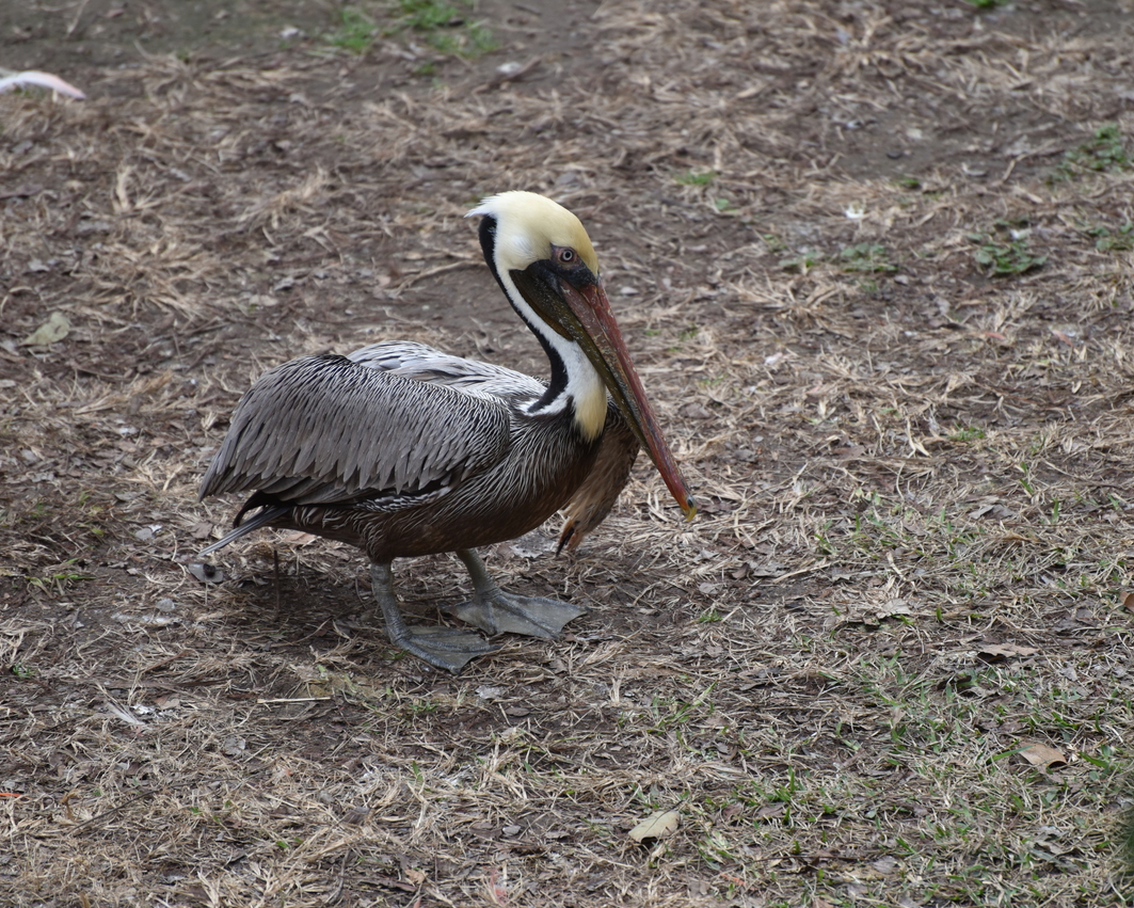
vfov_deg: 4.6
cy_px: 453
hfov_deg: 5.7
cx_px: 621
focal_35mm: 339
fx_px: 11381
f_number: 5.6
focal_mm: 300
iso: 500
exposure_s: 1/640
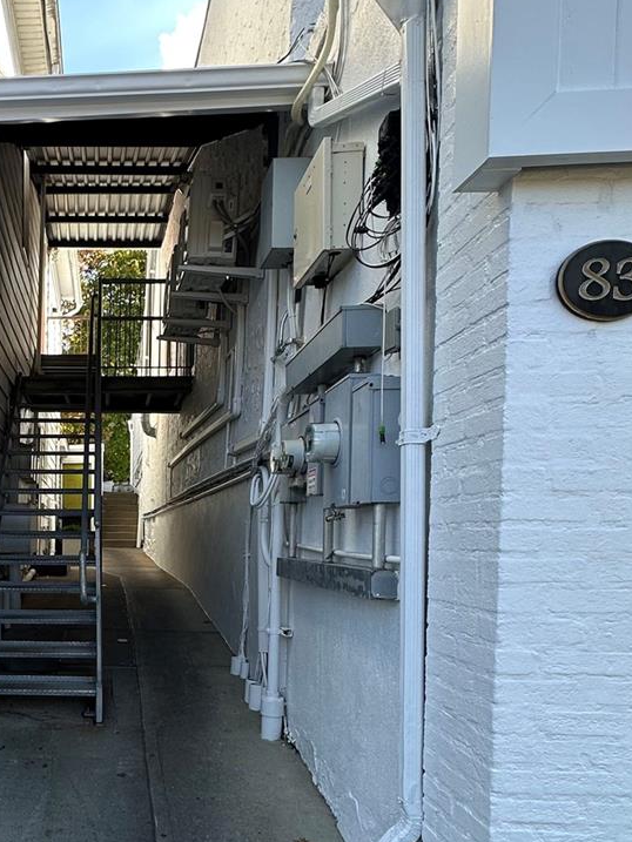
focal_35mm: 30
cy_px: 572
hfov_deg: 42.8
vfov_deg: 58.4
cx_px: 61
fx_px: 730
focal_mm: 2.22
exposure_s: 1/174
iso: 40
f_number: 2.2
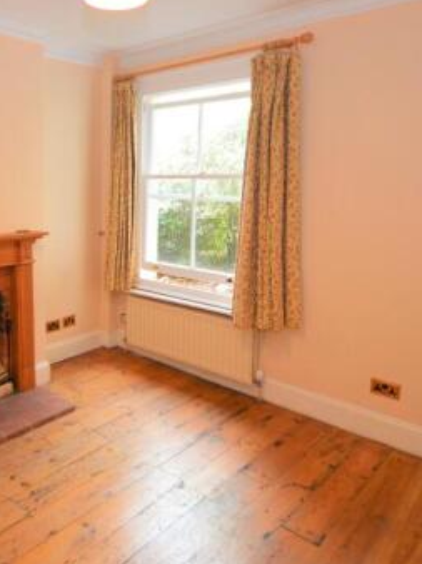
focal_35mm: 28
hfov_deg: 46.1
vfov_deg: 63.2
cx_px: 63
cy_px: 240
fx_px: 456
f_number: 3.5
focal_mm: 10
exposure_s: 1/60
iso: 500
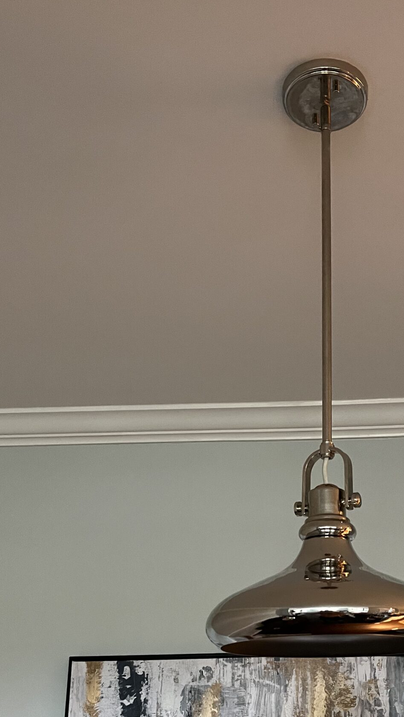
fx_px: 818
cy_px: 520
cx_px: 307
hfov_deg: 27.3
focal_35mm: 43
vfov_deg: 46.0
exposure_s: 1/60
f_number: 1.5
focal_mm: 5.7
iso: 400
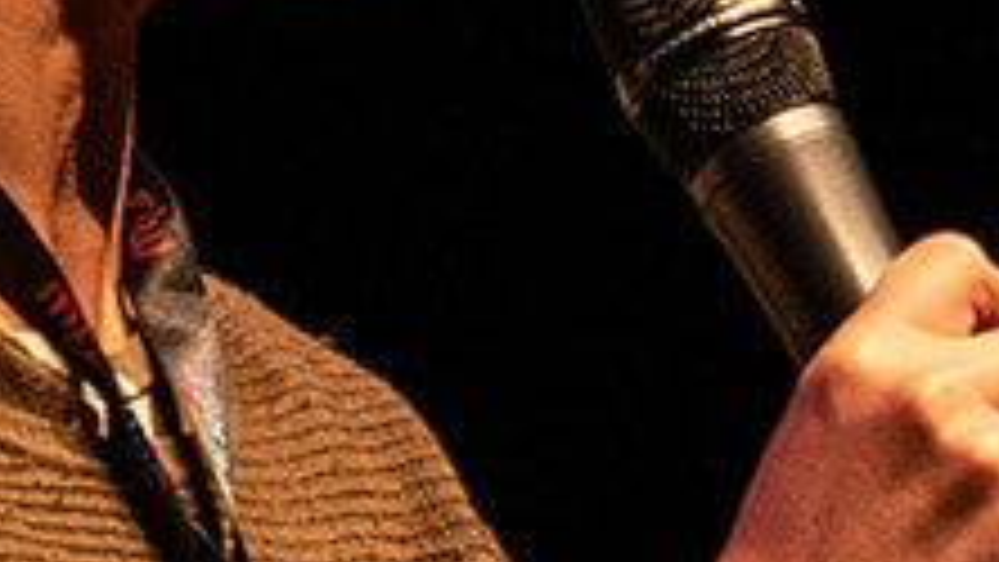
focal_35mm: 1532
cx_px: 1148
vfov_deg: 0.8
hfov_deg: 1.4
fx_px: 40592
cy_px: 560
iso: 3200
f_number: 5.6
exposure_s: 1/125
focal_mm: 203
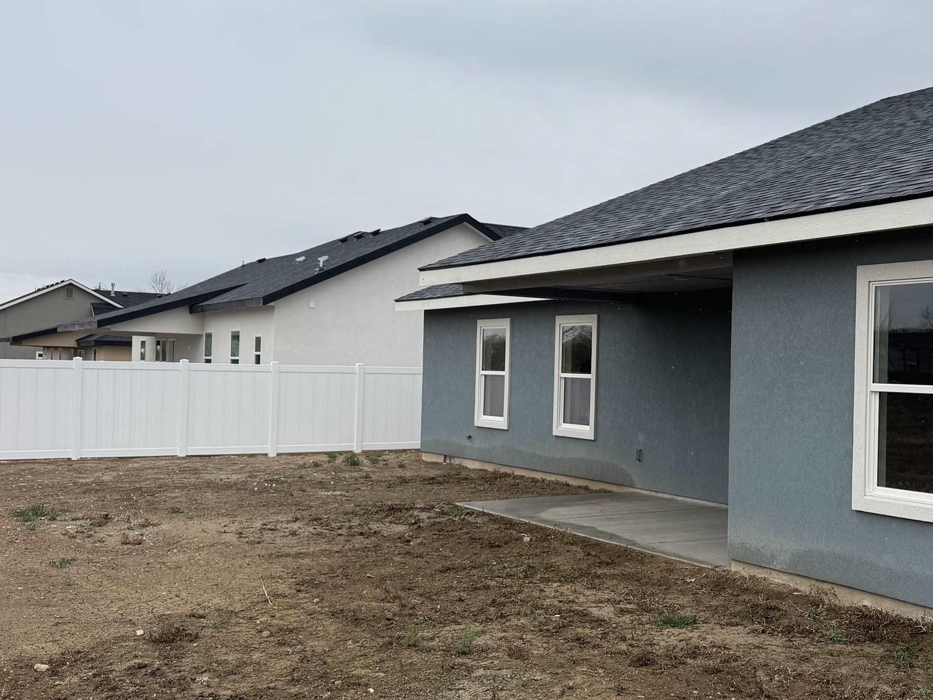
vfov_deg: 34.4
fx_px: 1132
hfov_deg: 43.8
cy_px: 361
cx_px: 662
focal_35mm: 42
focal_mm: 6.76
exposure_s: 1/1869
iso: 80
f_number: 1.78
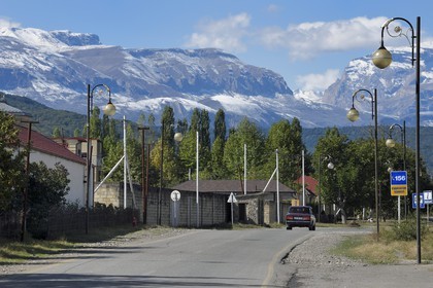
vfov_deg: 6.9
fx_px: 2405
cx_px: 216
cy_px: 144
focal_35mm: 200
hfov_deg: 10.3
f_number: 11
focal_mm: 200
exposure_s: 1/500
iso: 200
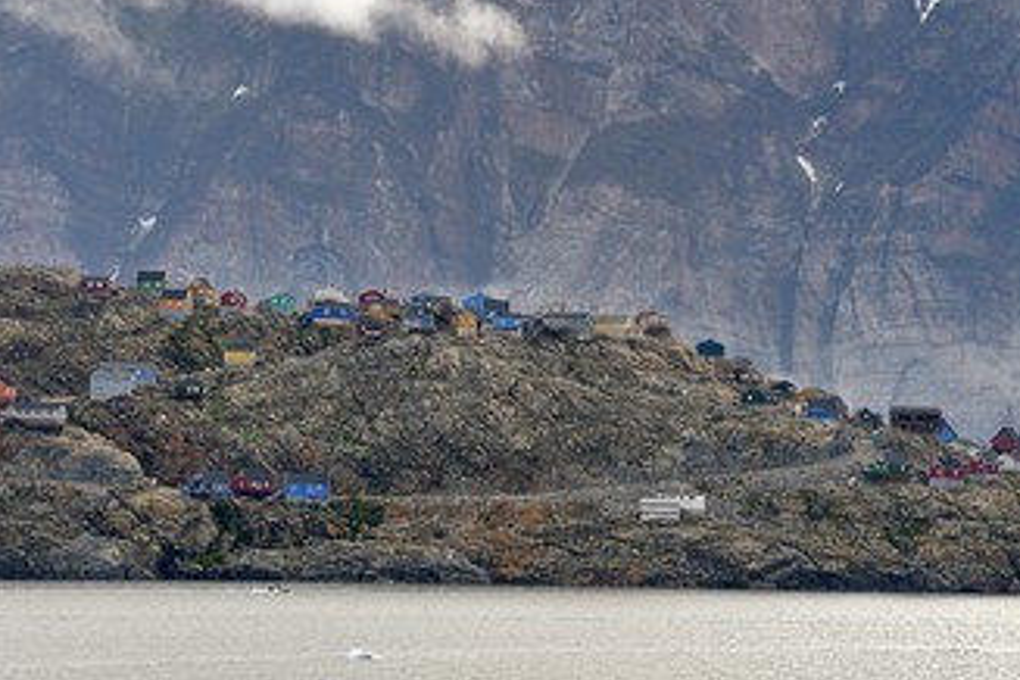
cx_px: 627
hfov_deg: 8.0
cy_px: 371
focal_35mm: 257
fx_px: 7281
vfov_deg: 5.3
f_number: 6.3
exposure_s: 1/320
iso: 200
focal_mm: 200
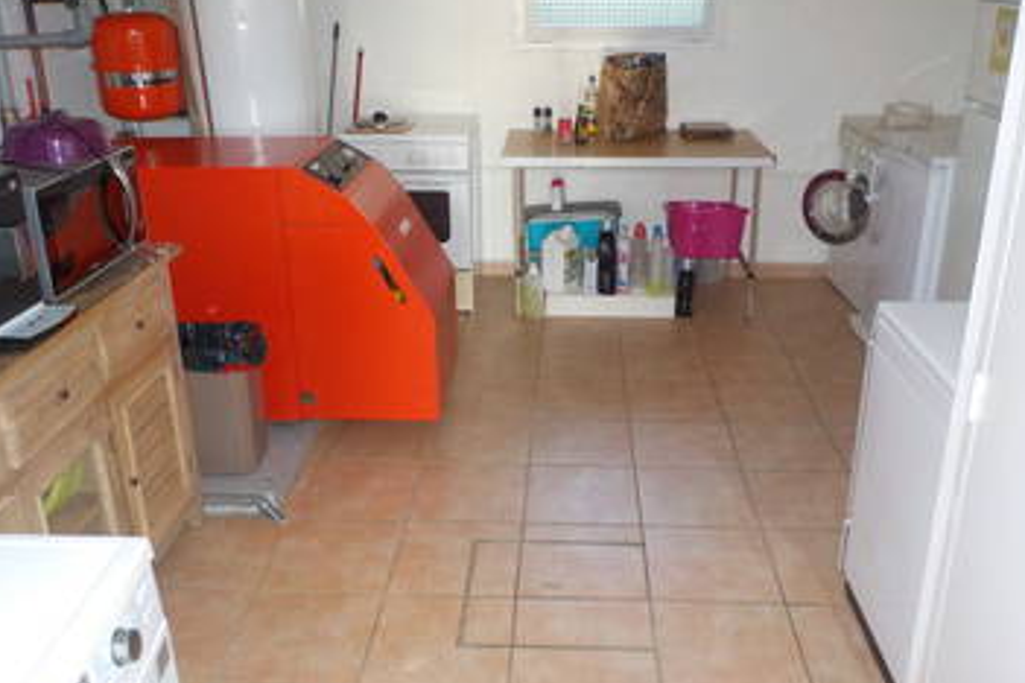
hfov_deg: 58.7
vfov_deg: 41.1
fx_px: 911
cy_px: 330
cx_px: 517
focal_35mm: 32
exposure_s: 1/30
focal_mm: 4.1
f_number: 3.3
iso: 200
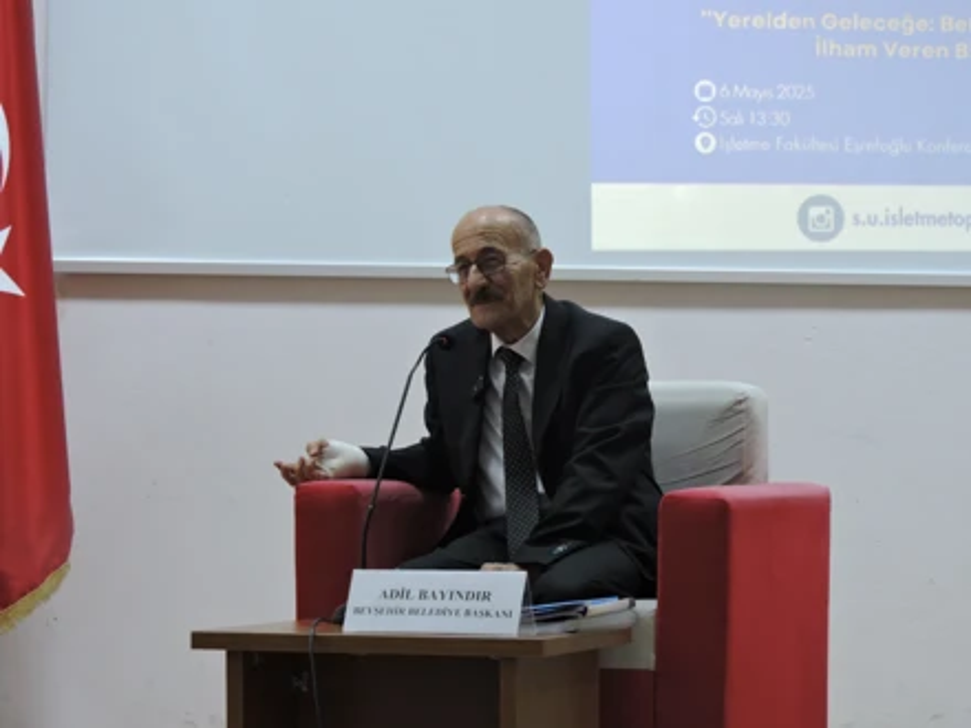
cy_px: 364
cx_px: 486
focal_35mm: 105
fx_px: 2945
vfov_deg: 14.1
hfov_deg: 18.7
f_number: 4.8
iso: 450
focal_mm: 18.8
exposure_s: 1/15
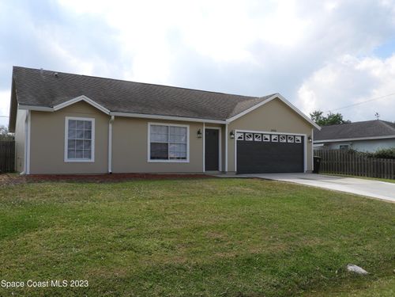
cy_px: 148
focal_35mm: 30
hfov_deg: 60.0
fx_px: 342
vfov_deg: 46.8
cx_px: 198
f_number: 3.5
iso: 100
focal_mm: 5.4
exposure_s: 1/1250
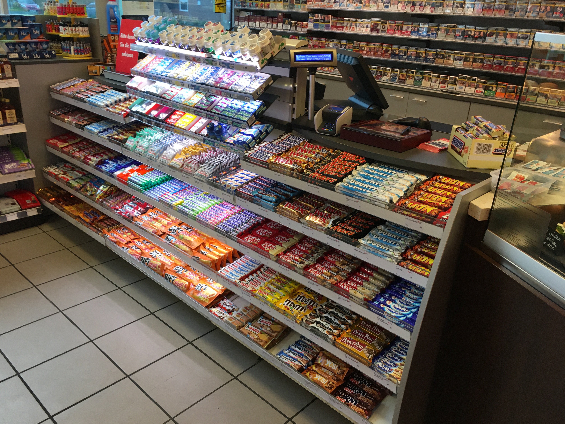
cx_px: 282
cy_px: 212
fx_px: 473
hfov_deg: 61.7
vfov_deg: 48.2
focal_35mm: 29
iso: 64
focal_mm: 4.15
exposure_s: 1/33
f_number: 2.2
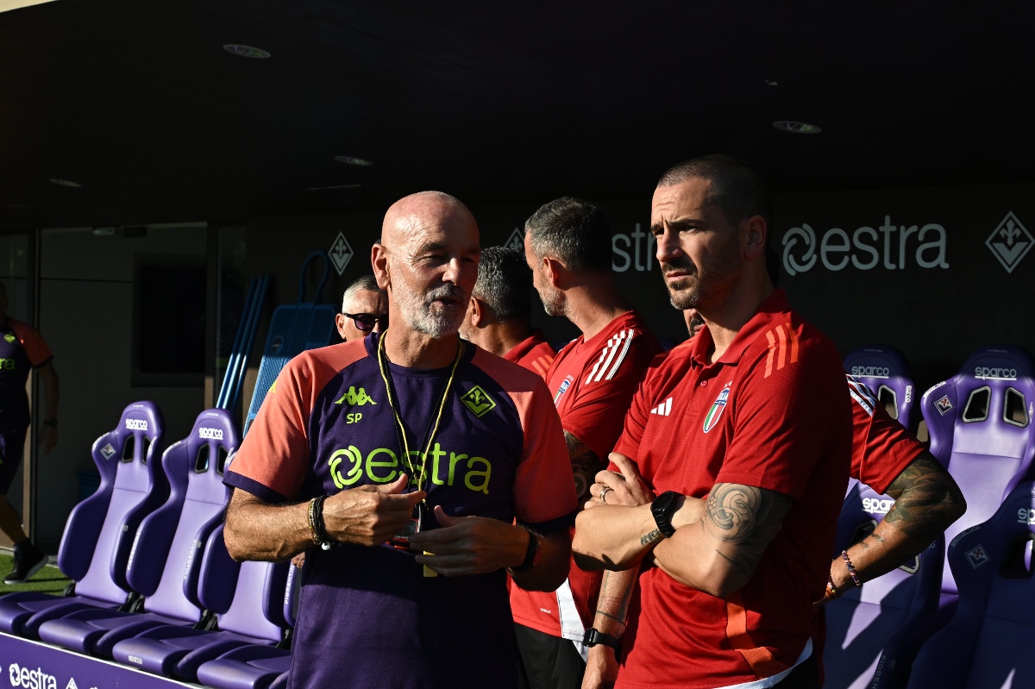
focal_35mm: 72
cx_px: 518
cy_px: 344
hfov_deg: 28.1
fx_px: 2069
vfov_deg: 18.9
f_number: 9
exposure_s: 1/1000
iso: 400
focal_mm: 48
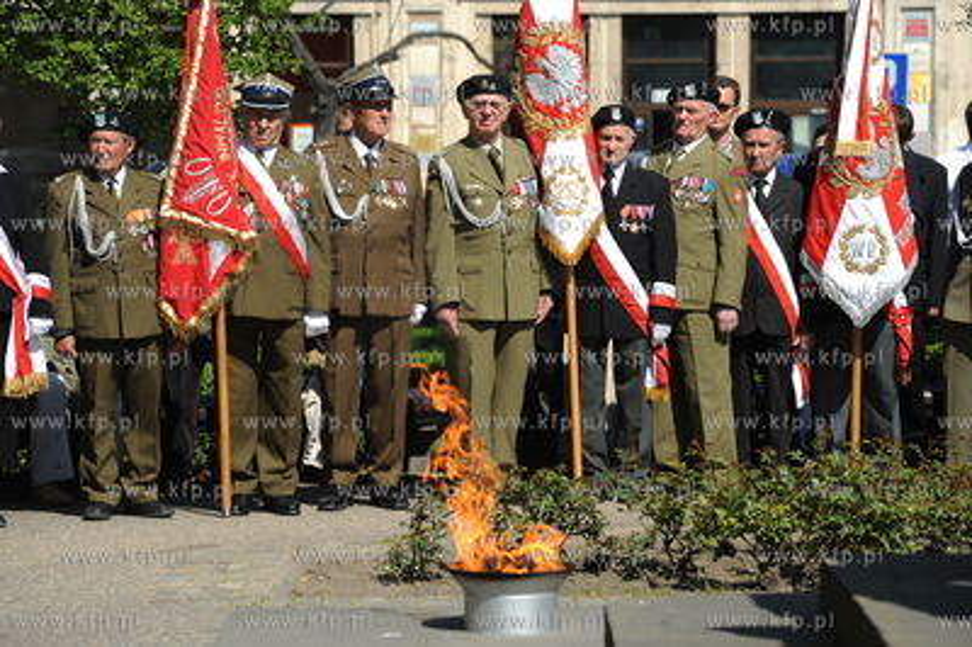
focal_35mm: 135
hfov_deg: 15.2
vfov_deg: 10.1
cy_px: 324
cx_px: 486
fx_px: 3642
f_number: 5.6
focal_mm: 135
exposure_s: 1/500
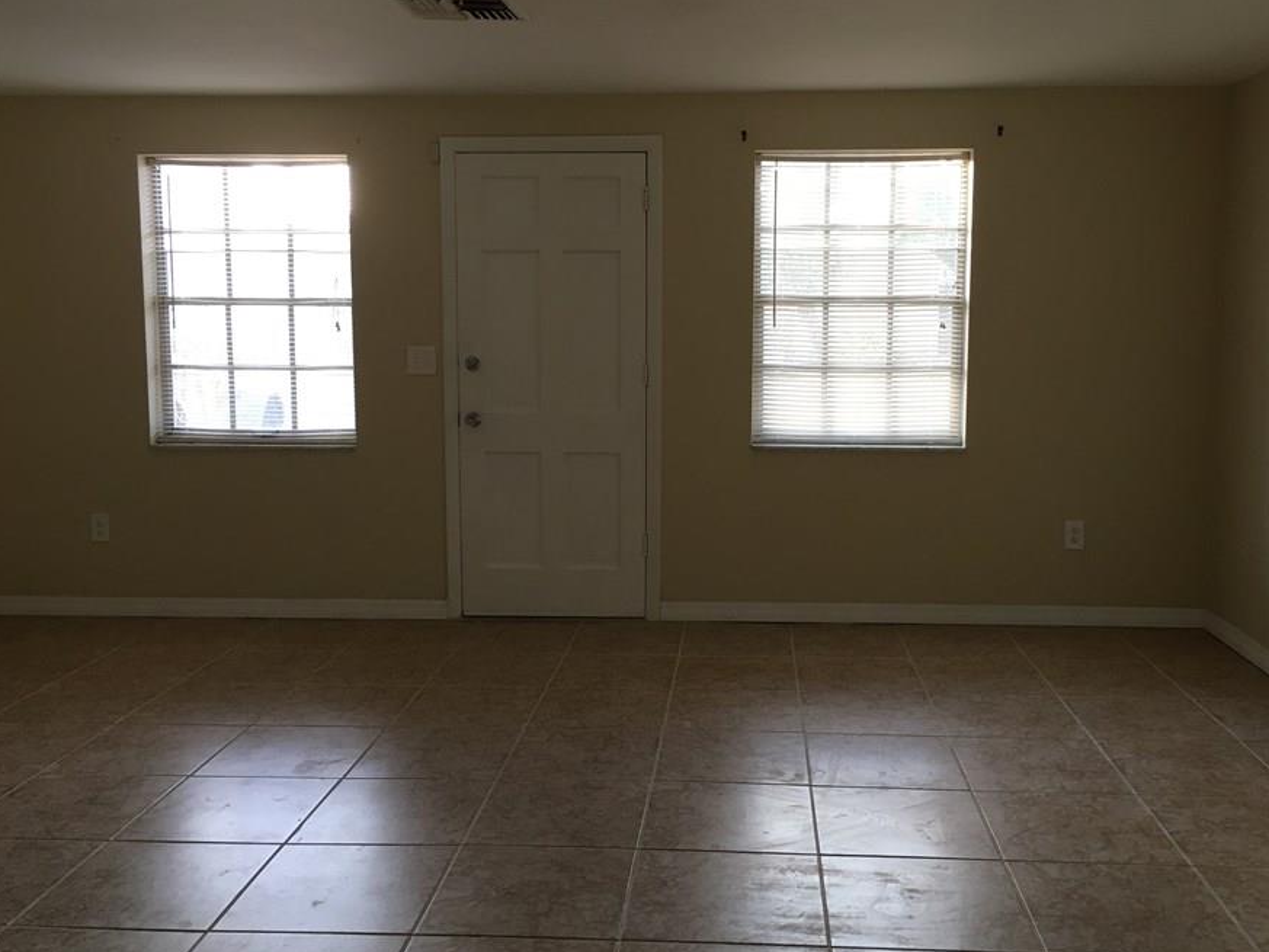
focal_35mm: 34
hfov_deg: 53.9
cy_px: 458
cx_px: 690
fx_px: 1247
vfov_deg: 41.8
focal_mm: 4.15
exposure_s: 1/30
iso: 32
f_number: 2.2
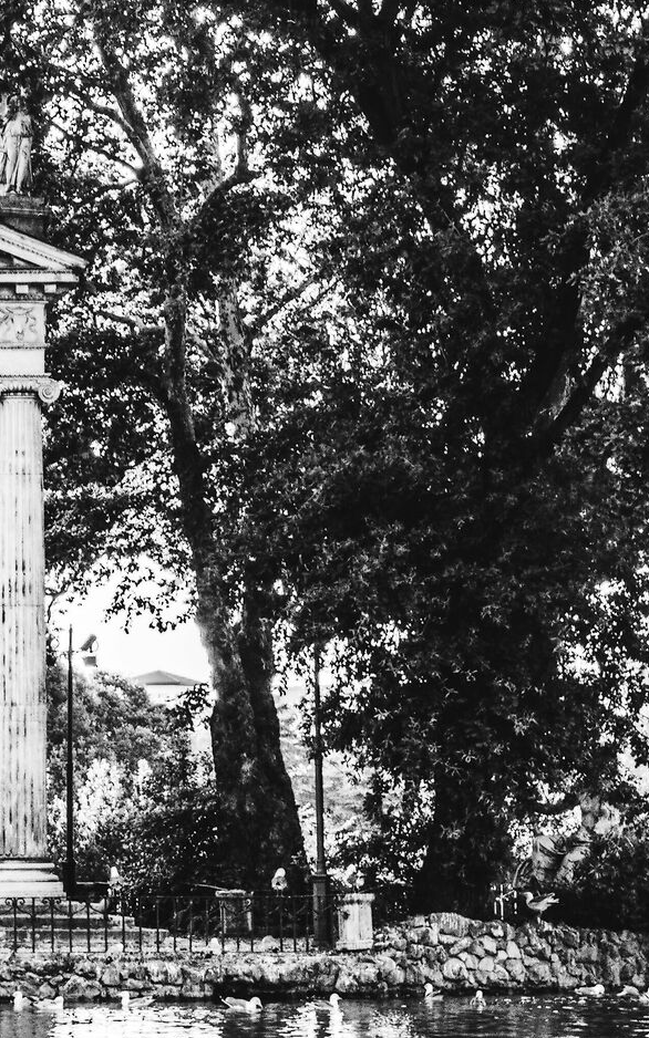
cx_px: -552
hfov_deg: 5.9
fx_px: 6143
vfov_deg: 9.6
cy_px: 789
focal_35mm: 217
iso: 100
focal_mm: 40
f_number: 9
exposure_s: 1/40
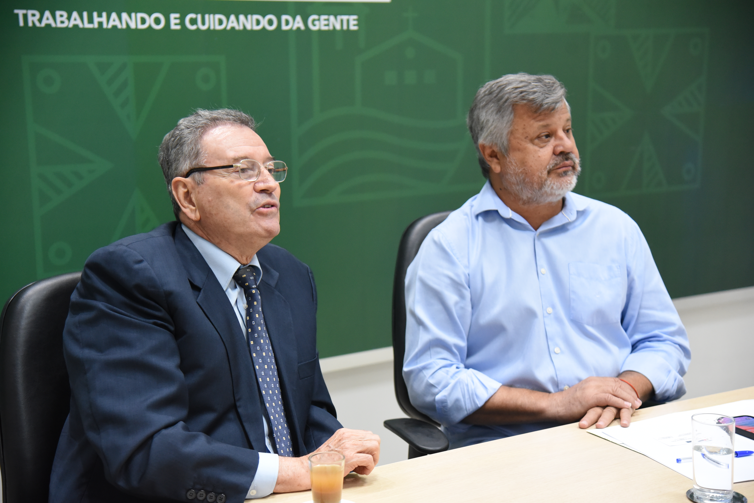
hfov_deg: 31.0
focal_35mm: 65
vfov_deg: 20.9
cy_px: 252
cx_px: 377
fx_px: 1361
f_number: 4
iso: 3200
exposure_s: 1/160
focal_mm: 65
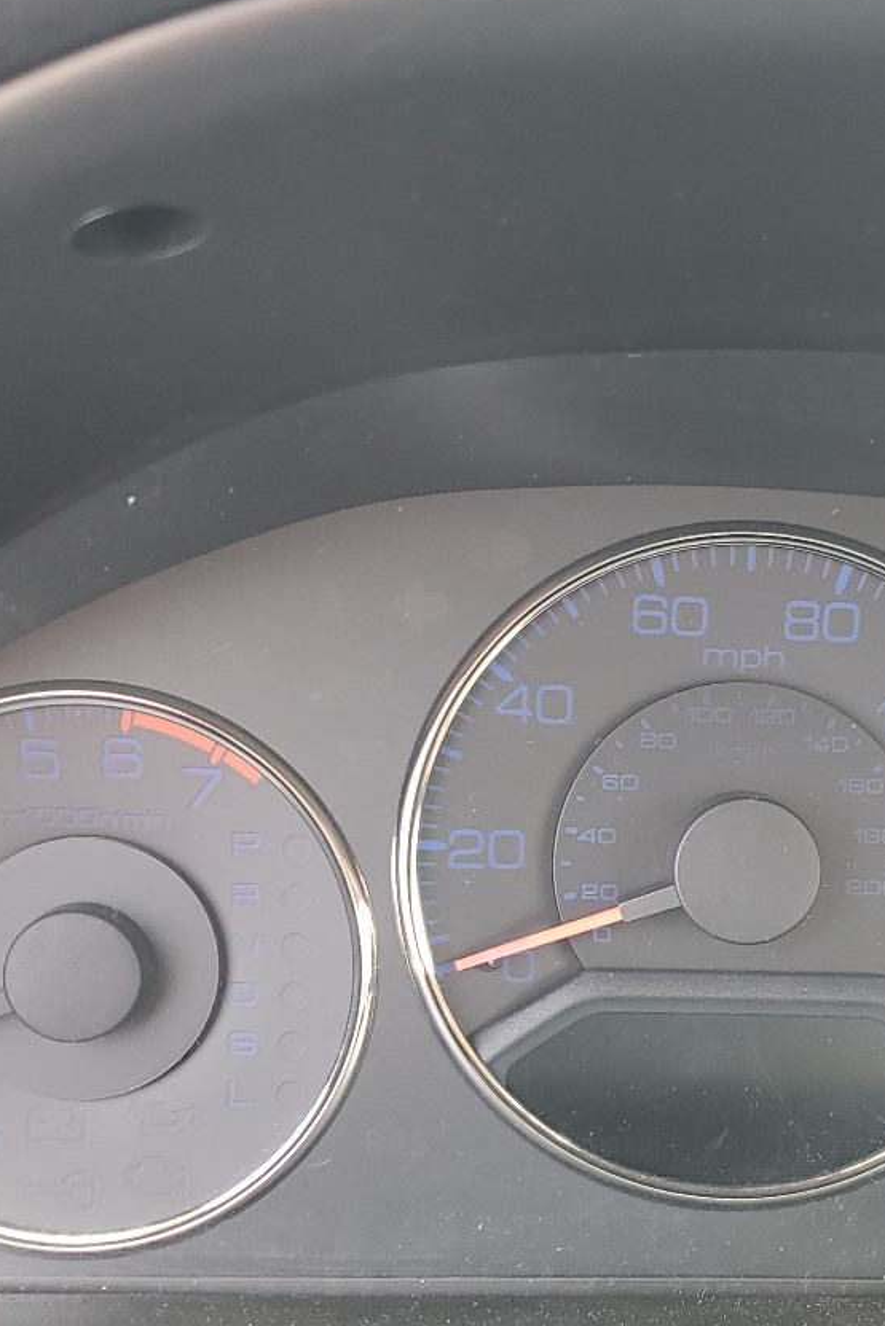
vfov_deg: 37.9
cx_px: 705
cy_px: 830
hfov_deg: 25.6
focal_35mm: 52
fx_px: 1917
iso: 56
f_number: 1.5
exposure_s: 1/60.2
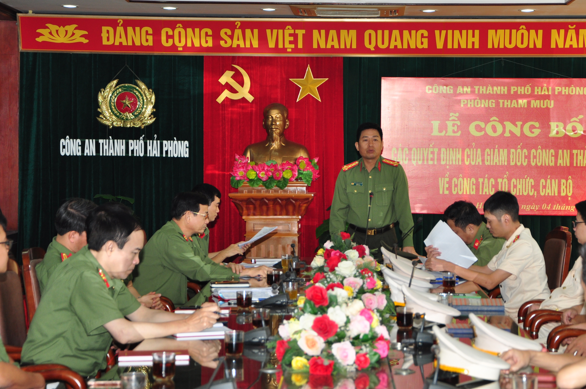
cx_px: 361
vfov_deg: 13.8
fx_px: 1610
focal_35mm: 99
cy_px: 169
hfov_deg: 20.6
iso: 320
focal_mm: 52
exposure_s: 1/200
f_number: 5
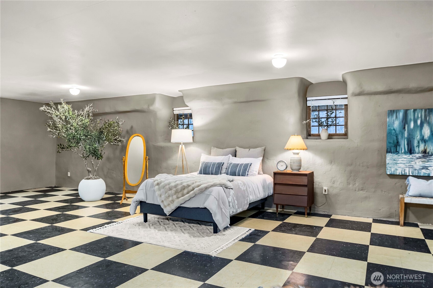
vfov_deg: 53.1
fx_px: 289
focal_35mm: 24
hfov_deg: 73.7
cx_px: 216
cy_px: 144
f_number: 6.7
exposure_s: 1/2
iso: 1000
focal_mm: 24
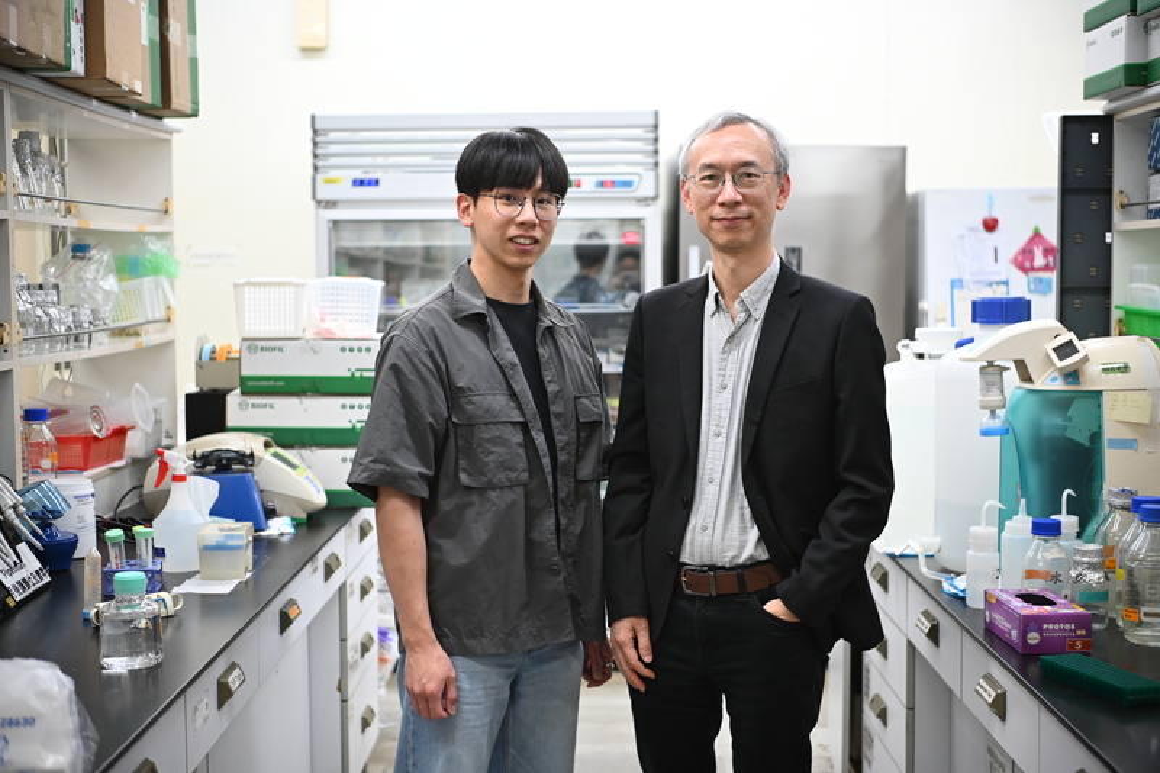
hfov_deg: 37.9
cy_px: 386
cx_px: 580
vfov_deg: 25.7
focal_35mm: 52
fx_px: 1691
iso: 640
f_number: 1.8
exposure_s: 1/320
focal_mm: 35
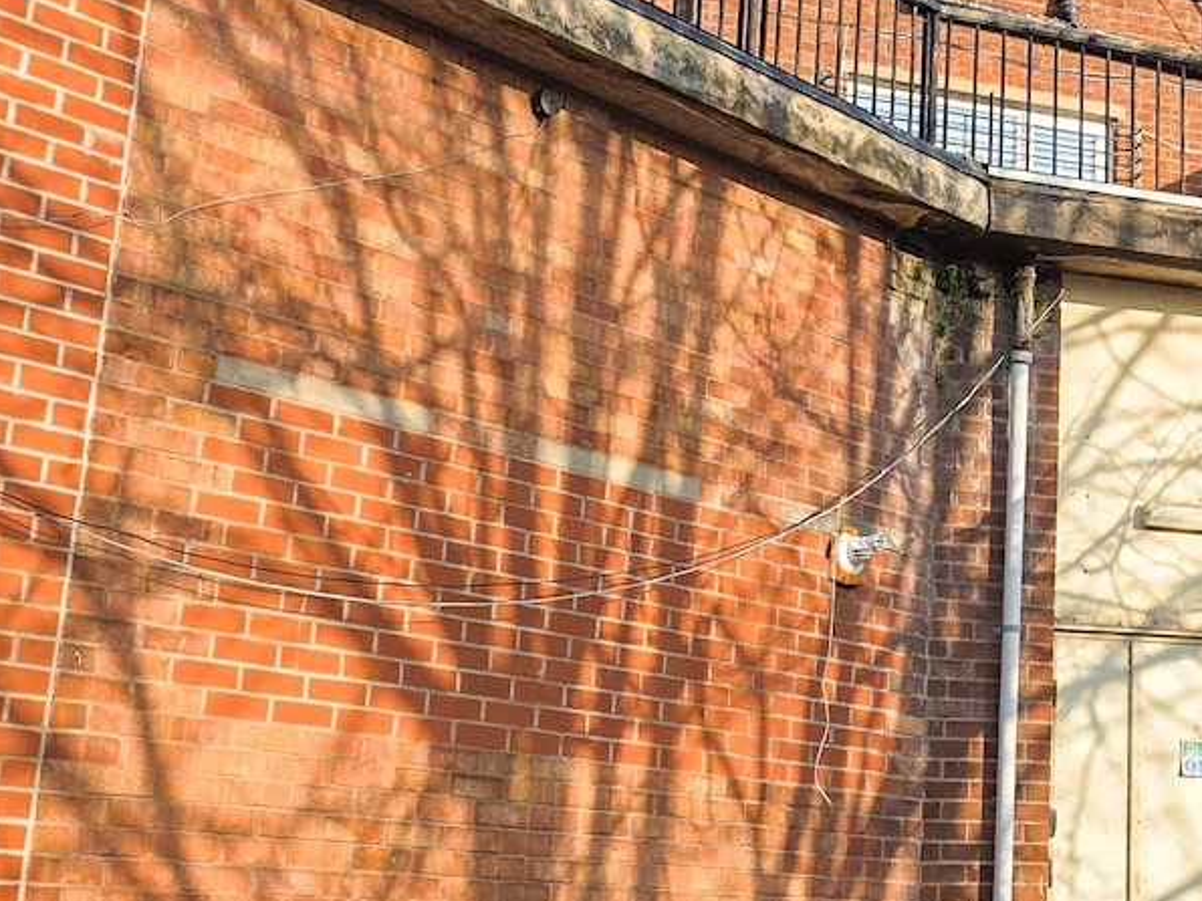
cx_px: 1339
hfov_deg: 31.4
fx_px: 1875
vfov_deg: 26.6
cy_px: 200
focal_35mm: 54
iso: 80
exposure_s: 1/2700
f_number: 1.7
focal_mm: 6.25
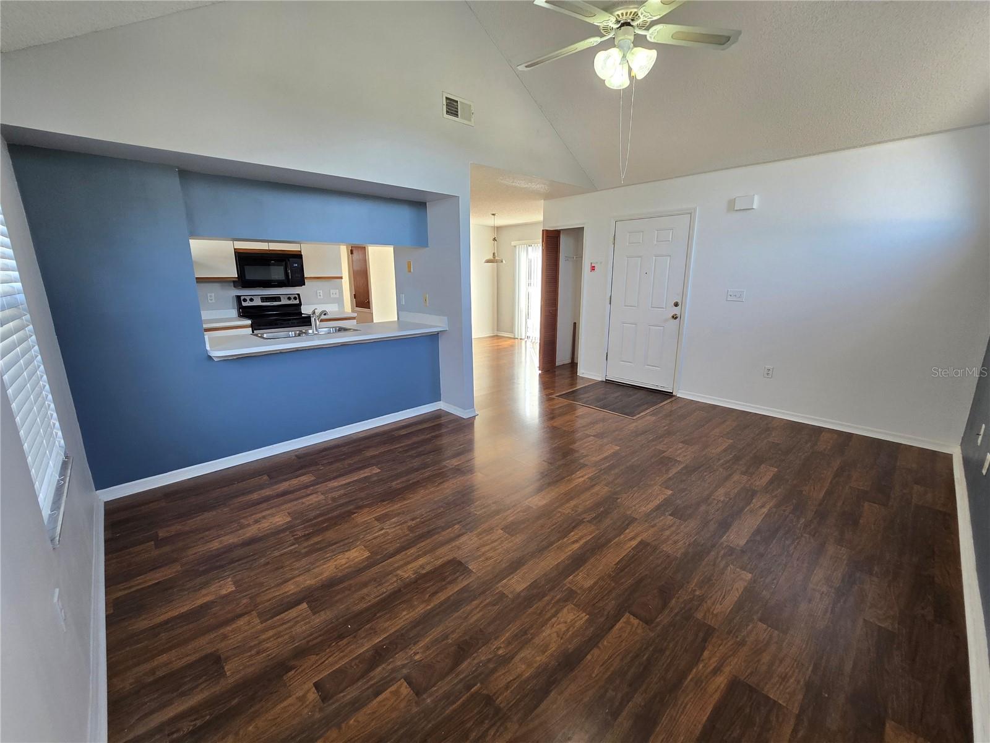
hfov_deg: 106.2
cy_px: 372
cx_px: 495
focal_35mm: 13
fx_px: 372
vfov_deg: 89.9
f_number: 2.2
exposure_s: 1/60
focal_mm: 2.2
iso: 64
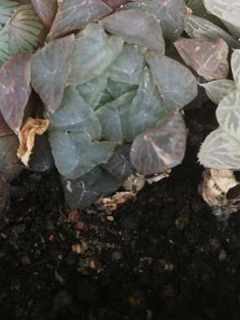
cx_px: 177
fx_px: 471
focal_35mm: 51
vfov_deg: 34.9
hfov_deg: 28.2
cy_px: 21
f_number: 2.2
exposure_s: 1/30
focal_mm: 4.5
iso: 160
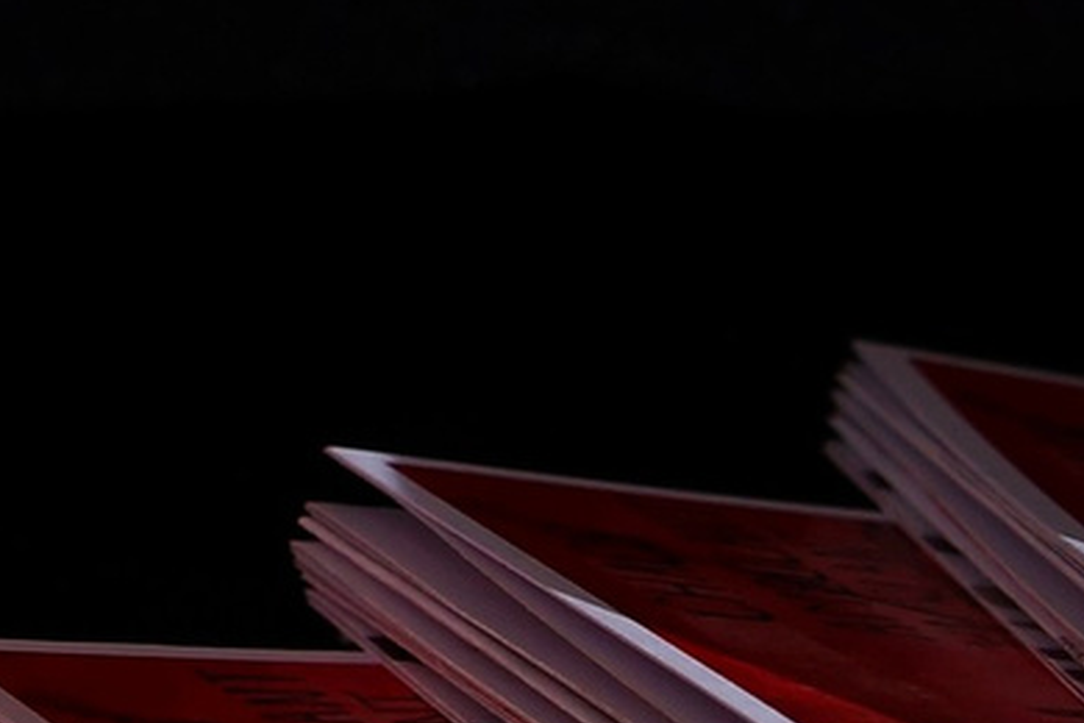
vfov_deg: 6.0
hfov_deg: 8.9
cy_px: 199
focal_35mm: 230
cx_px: 417
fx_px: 6925
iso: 400
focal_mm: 35
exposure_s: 1/80
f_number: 4
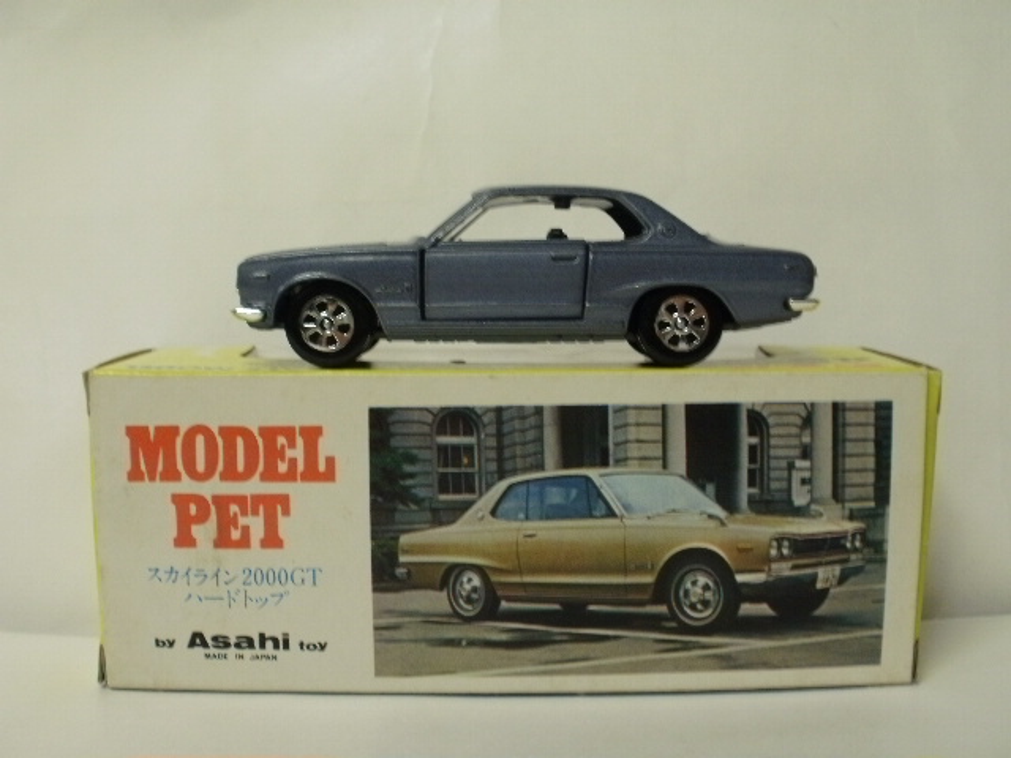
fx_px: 1285
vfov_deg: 32.9
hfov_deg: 42.9
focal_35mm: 44
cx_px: 506
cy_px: 379
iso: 125
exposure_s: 1/13
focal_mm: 7.7
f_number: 4
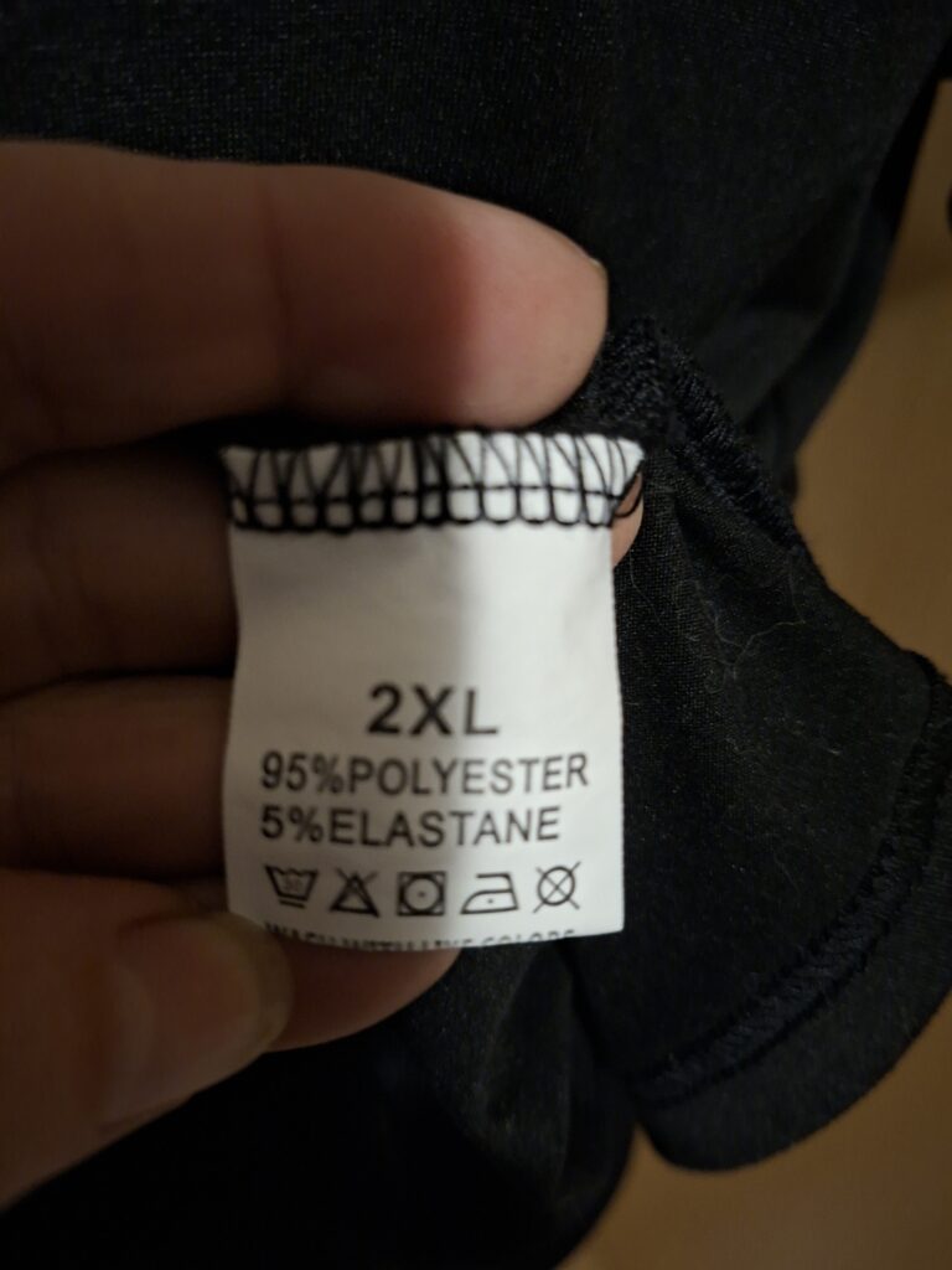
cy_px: 635
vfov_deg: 73.9
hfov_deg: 58.9
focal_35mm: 23
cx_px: 476
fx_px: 843
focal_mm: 5.54
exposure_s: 1/20
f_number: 1.8
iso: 800
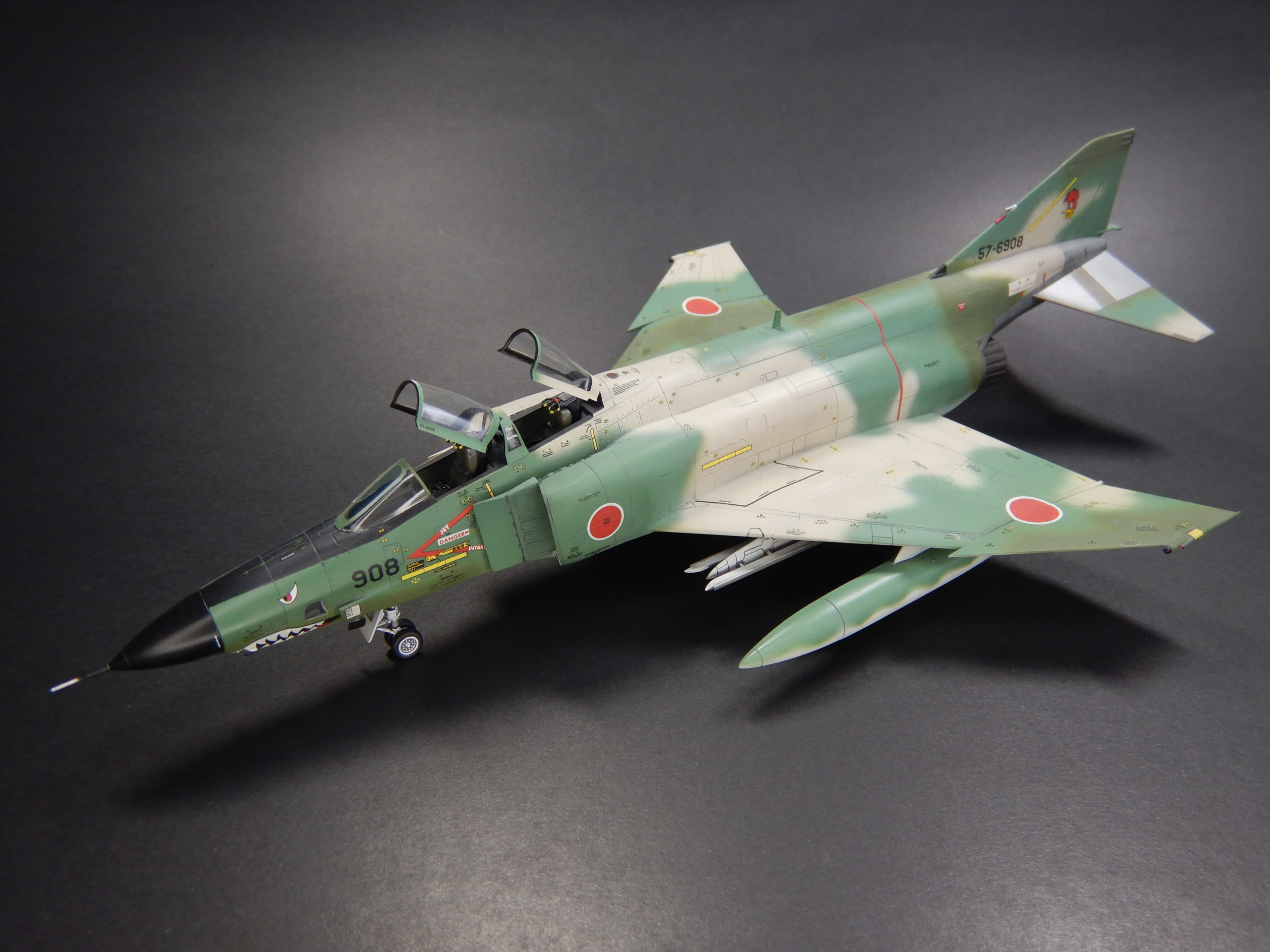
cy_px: 476
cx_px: 635
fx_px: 1064
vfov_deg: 48.2
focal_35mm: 29
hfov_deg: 61.7
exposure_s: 1/60
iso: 125
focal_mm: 5.1
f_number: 2.8
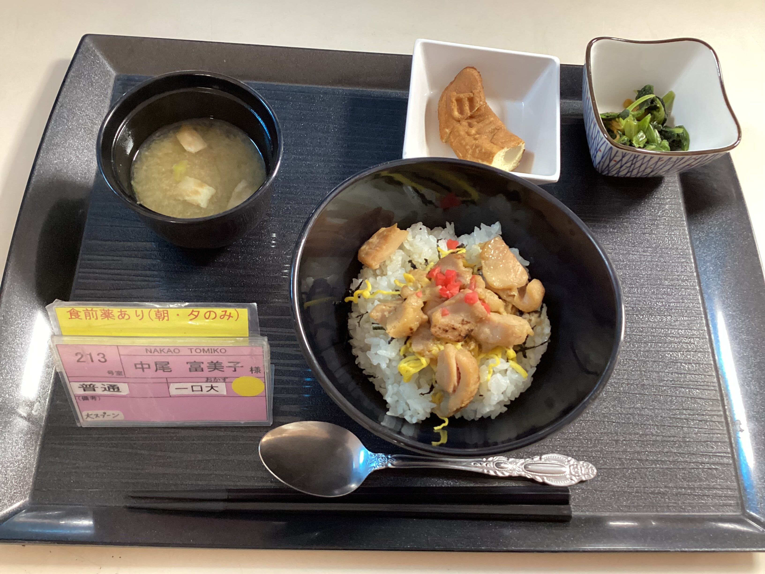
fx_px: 685
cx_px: 382
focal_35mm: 31
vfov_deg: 45.4
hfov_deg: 58.4
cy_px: 287
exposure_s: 1/30
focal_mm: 3.3
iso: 320
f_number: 2.4
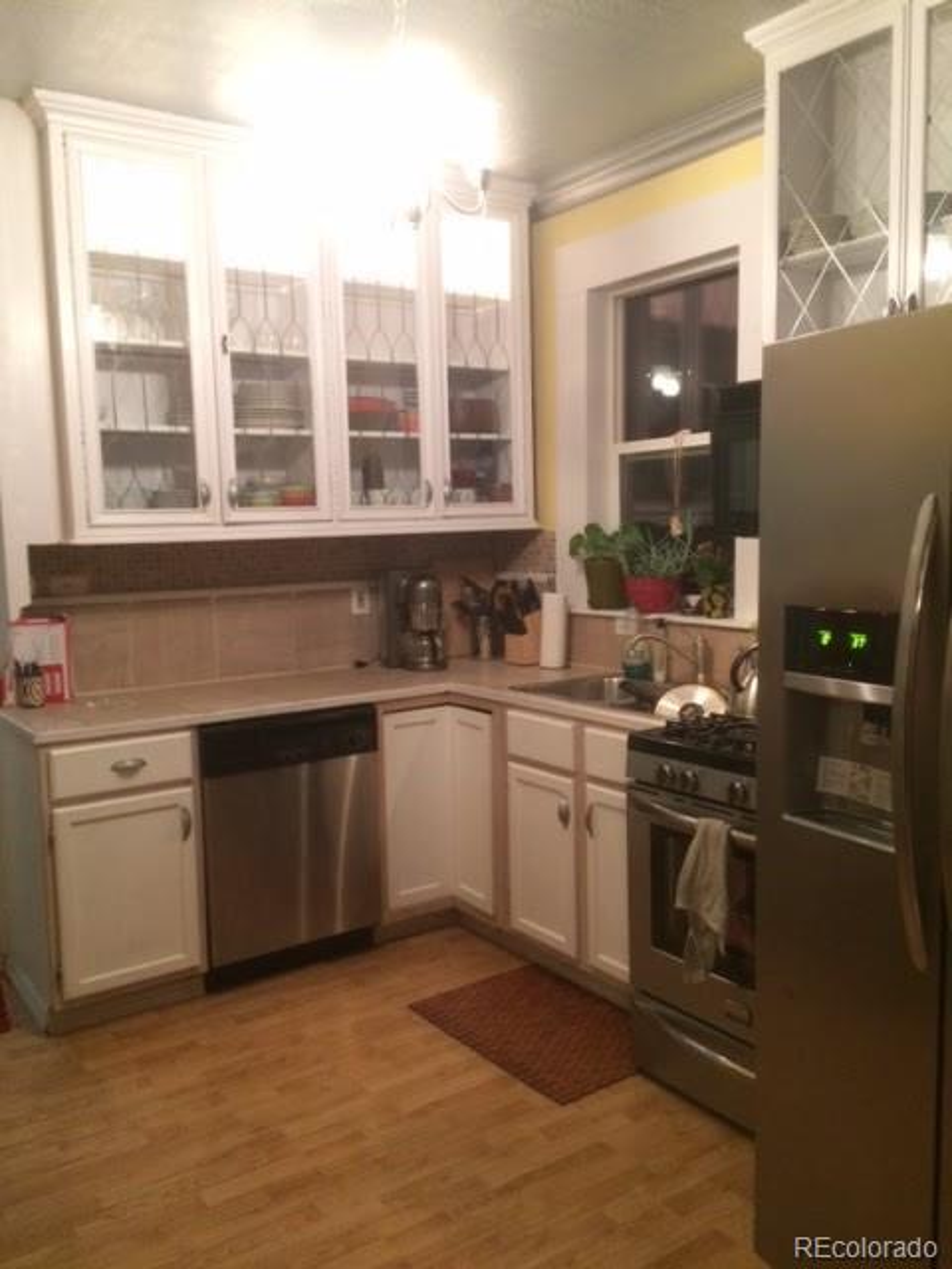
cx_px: 476
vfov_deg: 61.7
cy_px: 634
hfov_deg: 48.2
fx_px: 1063
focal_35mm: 29
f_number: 2.2
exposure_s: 1/17
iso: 250
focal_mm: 4.15
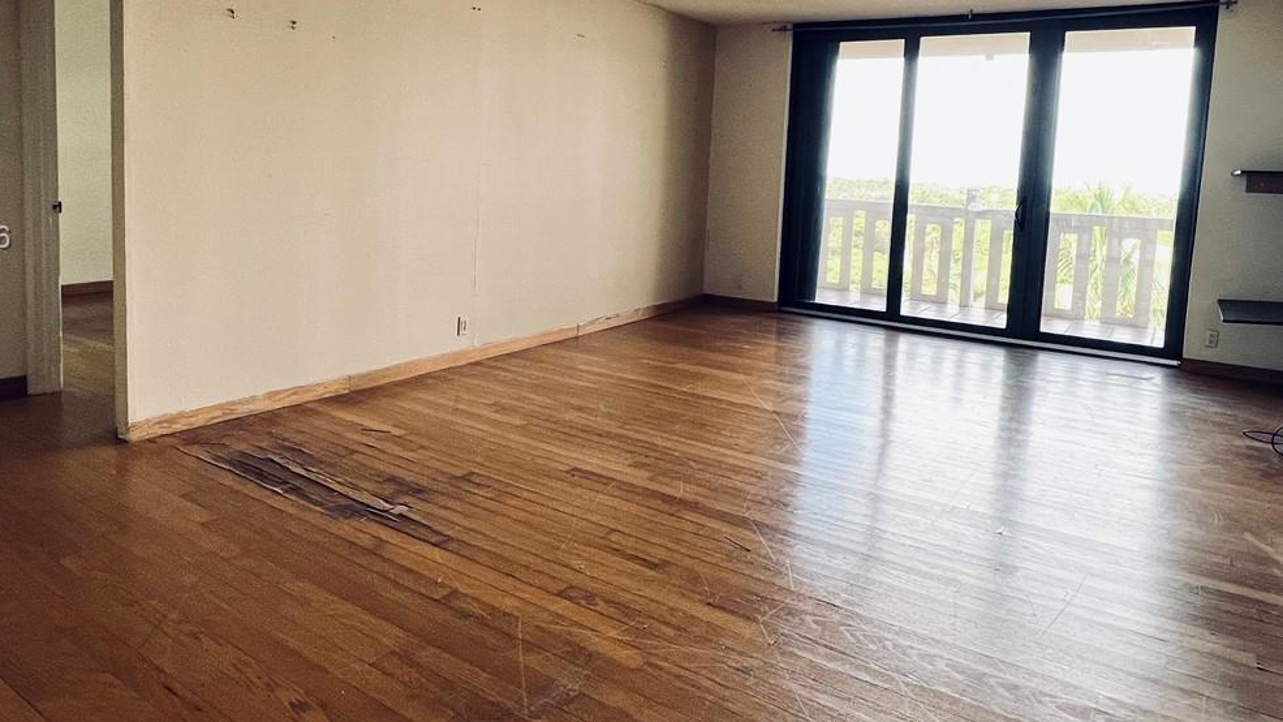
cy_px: 240
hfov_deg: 78.7
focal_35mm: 23
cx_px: 647
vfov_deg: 48.7
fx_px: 782
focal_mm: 1.57
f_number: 1.8
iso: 80
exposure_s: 1/99
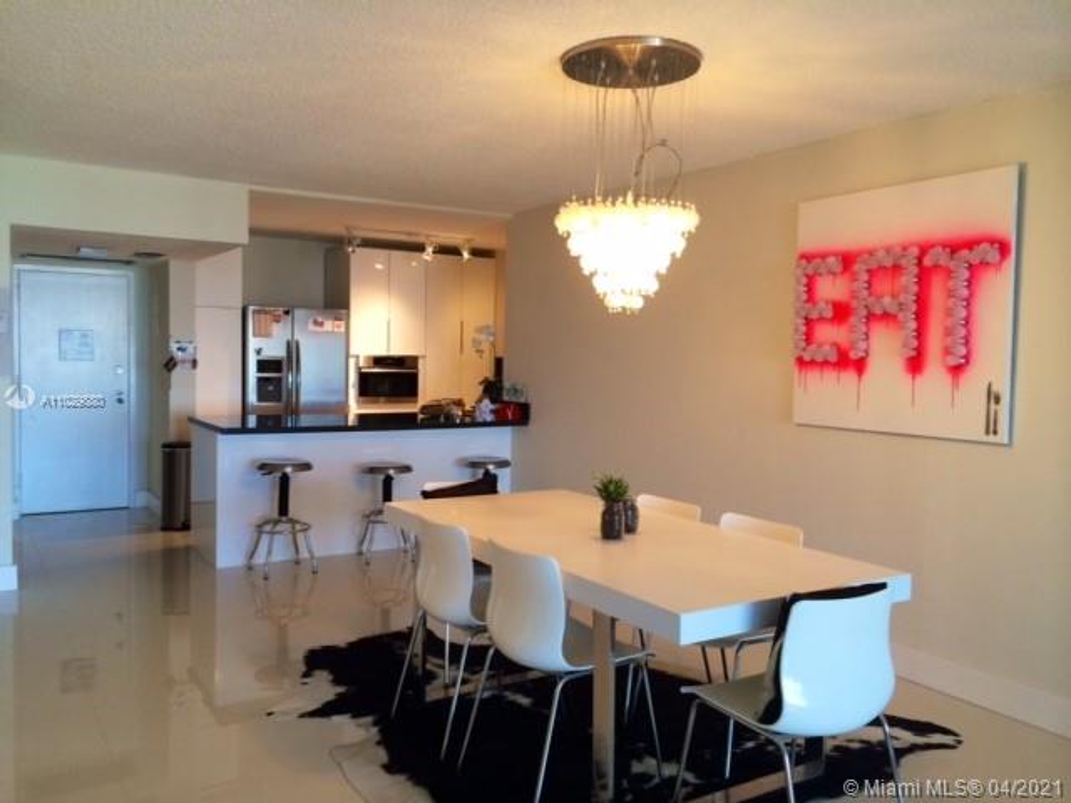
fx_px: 928
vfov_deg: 46.8
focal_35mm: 30
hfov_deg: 60.0
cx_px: 536
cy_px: 402
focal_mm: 4.12
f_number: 2.2
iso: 100
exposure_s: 1/30
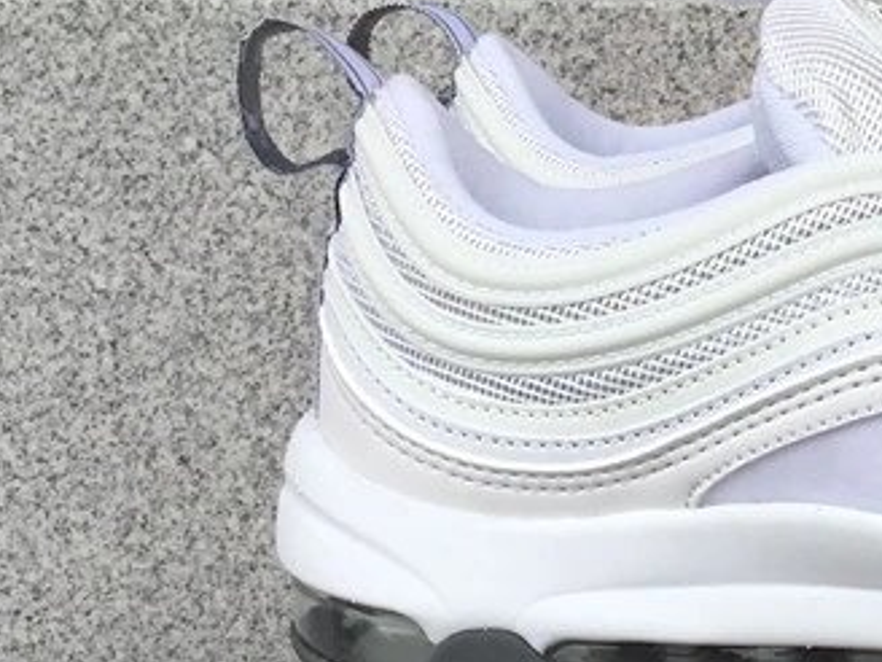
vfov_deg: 17.1
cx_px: 1038
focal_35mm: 85
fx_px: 2166
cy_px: 607
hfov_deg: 21.5
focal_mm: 3.3
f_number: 2.4
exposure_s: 1/255
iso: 25
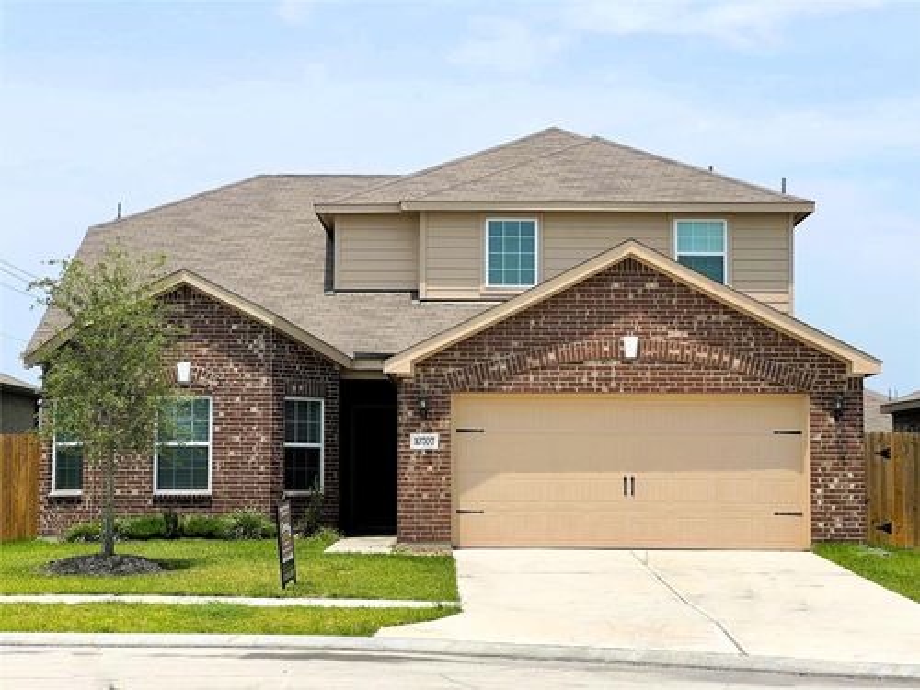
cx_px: 460
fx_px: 2046
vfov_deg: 19.1
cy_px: 345
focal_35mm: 77
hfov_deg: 25.3
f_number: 2.8
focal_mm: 9
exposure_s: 1/1233
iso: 32
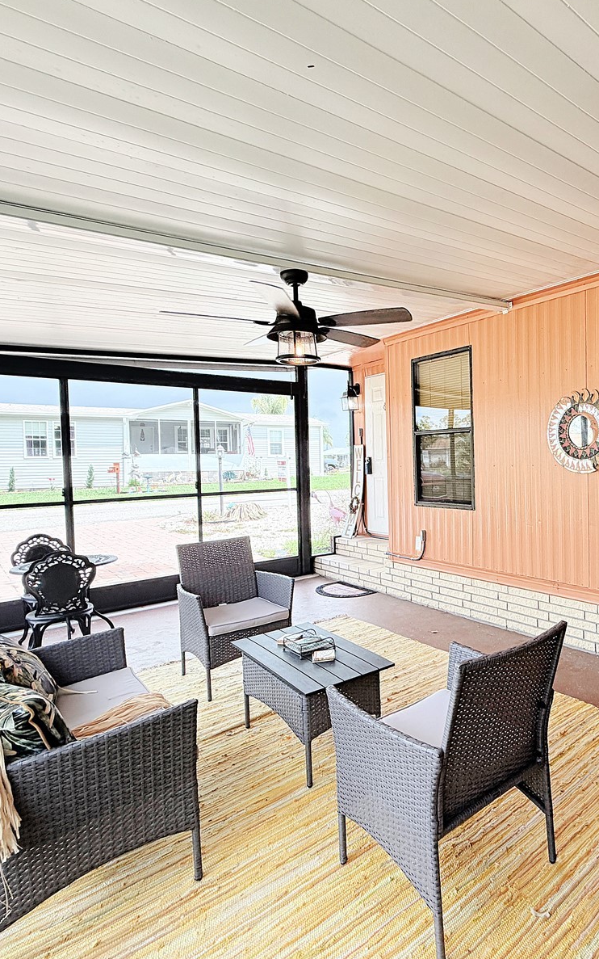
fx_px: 522
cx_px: 462
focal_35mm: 20
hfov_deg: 56.2
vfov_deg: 85.1
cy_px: 476
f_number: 2.2
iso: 40
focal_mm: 2.22
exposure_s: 1/167
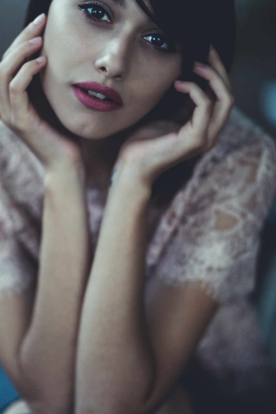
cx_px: 100
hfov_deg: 11.1
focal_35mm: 123
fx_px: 1414
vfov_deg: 16.6
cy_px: 167
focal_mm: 85
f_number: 1.4
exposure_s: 1/200
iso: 2000
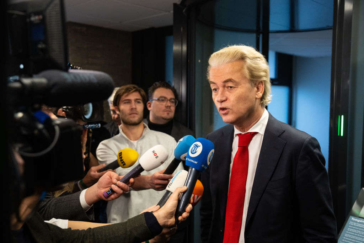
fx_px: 354
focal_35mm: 35
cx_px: 182
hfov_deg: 54.4
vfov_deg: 37.9
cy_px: 122
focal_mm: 35
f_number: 3.5
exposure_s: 1/640
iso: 4000
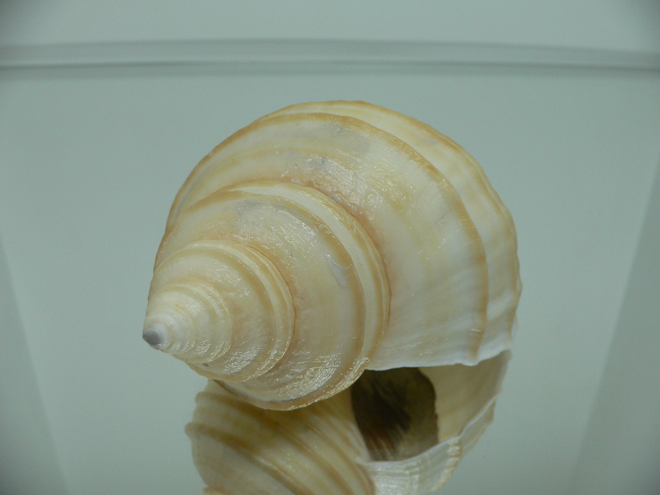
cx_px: 330
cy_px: 248
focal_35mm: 35
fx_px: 667
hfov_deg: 52.6
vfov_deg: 40.7
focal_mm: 4.6
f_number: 2.8
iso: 80
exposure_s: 1/60
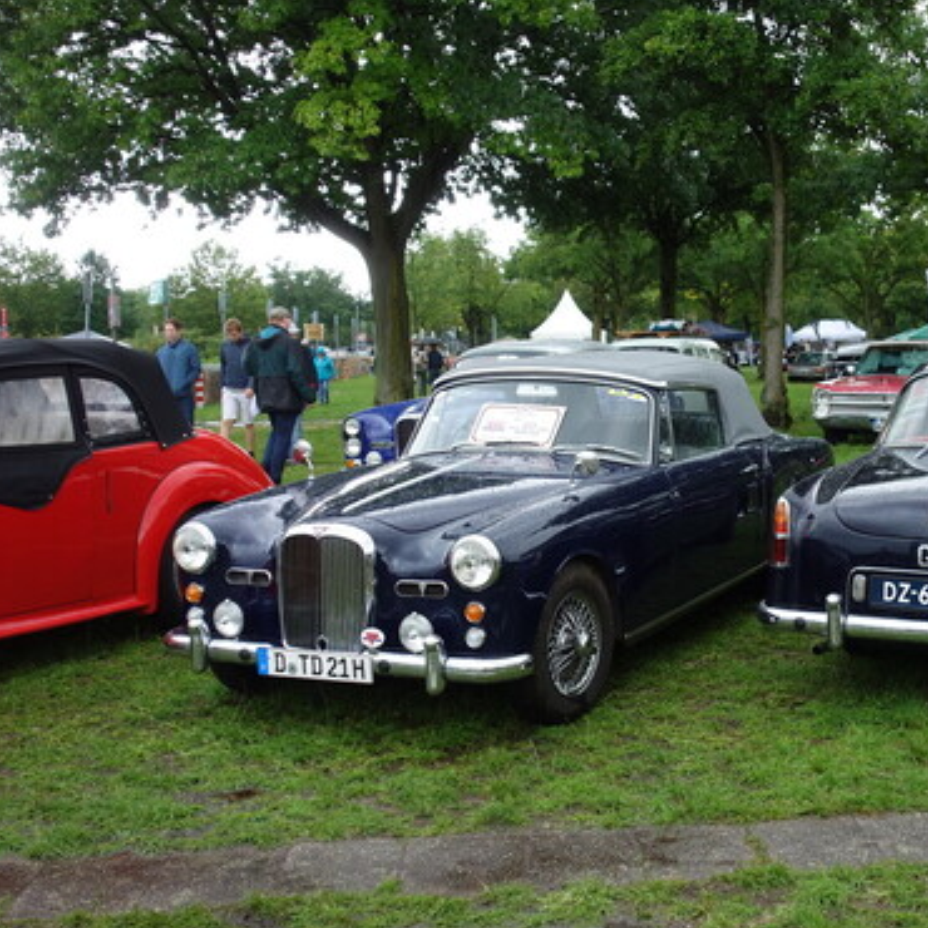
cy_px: 439
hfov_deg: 32.8
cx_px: 685
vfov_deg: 33.4
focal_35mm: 51
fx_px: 1547
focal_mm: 13.75
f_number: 3.2
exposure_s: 1/100
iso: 125
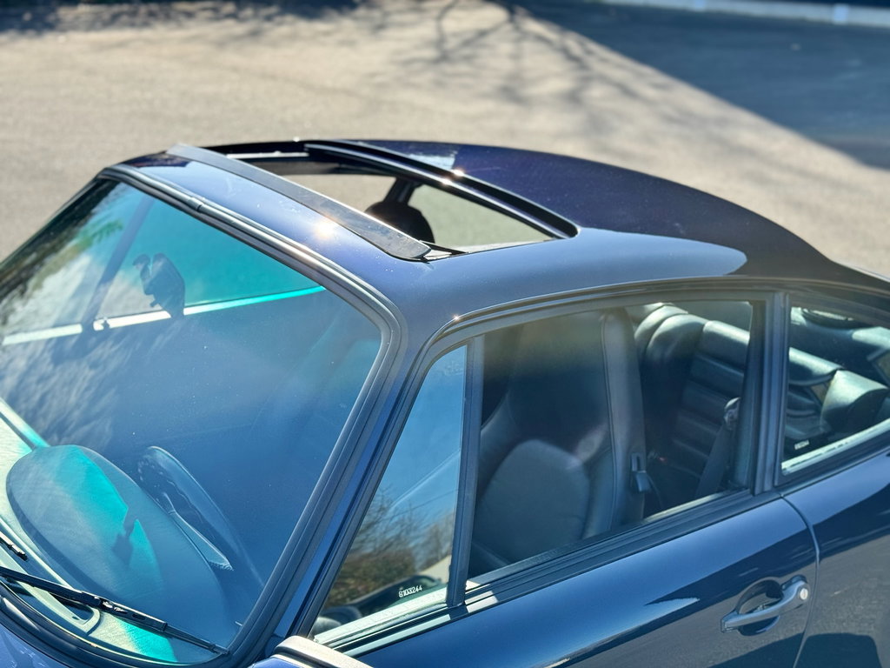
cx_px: 445
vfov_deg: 30.3
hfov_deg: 39.7
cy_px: 334
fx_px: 1234
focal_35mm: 48
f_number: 1.78
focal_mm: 6.86
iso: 64
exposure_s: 1/1366
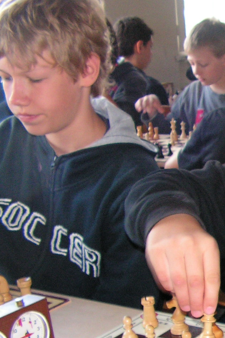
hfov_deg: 15.6
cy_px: 265
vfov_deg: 25.0
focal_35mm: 80
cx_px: 345
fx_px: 750
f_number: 3.2
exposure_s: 1/40
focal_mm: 6
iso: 200
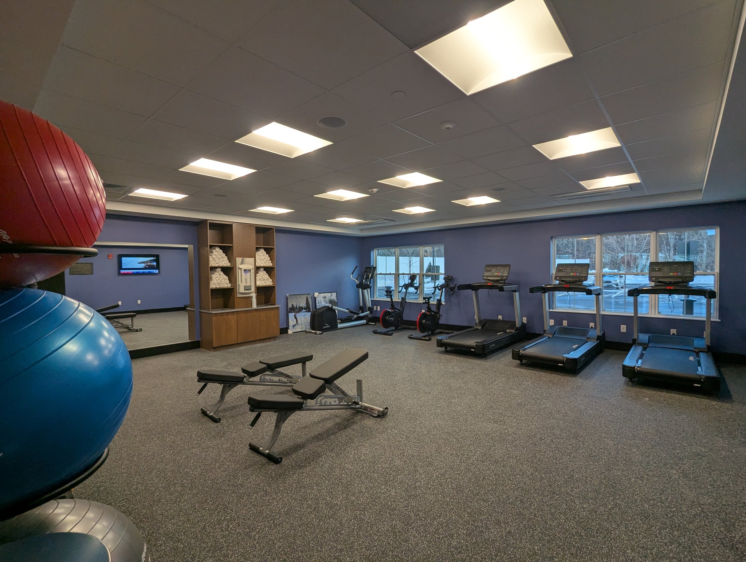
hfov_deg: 94.4
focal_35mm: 16
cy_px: 281
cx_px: 373
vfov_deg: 78.2
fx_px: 345
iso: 119
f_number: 2.2
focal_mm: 2.35
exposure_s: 1/123
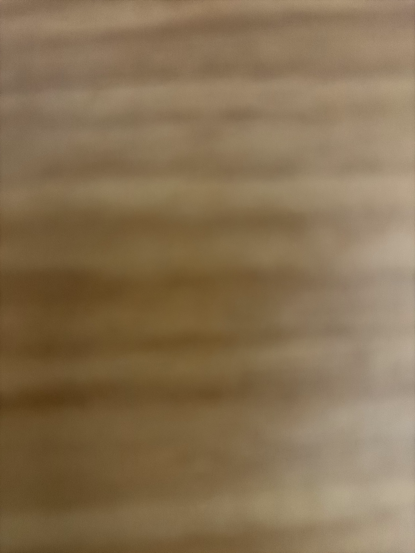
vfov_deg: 67.3
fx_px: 416
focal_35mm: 26
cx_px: 208
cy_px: 276
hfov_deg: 53.1
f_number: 1.6
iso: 1000
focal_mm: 5.96
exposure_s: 1/122
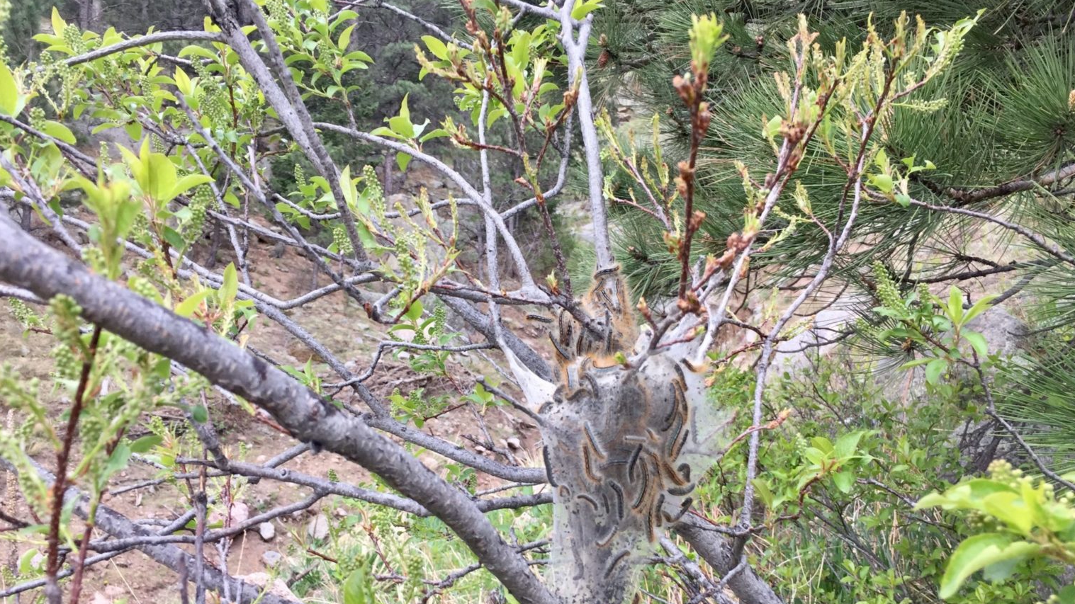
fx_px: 912
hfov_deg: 61.0
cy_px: 372
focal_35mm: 32
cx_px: 540
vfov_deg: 36.5
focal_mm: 4.15
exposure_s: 1/120
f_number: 2.2
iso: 50
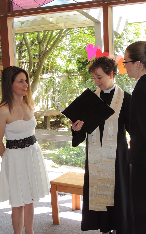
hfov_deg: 20.9
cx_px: 83
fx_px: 395
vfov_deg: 32.7
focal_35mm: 62
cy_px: 152
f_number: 3.4
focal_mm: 7.6
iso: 180
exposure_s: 1/50
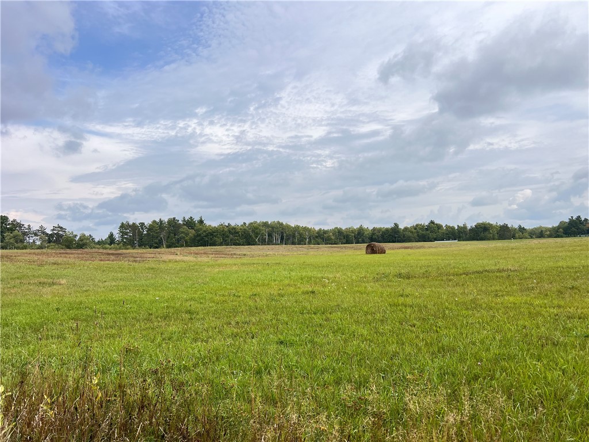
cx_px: 294
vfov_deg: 53.1
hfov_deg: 67.3
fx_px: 442
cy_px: 221
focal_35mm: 26
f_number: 1.5
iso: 50
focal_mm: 5.7
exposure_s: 1/2762
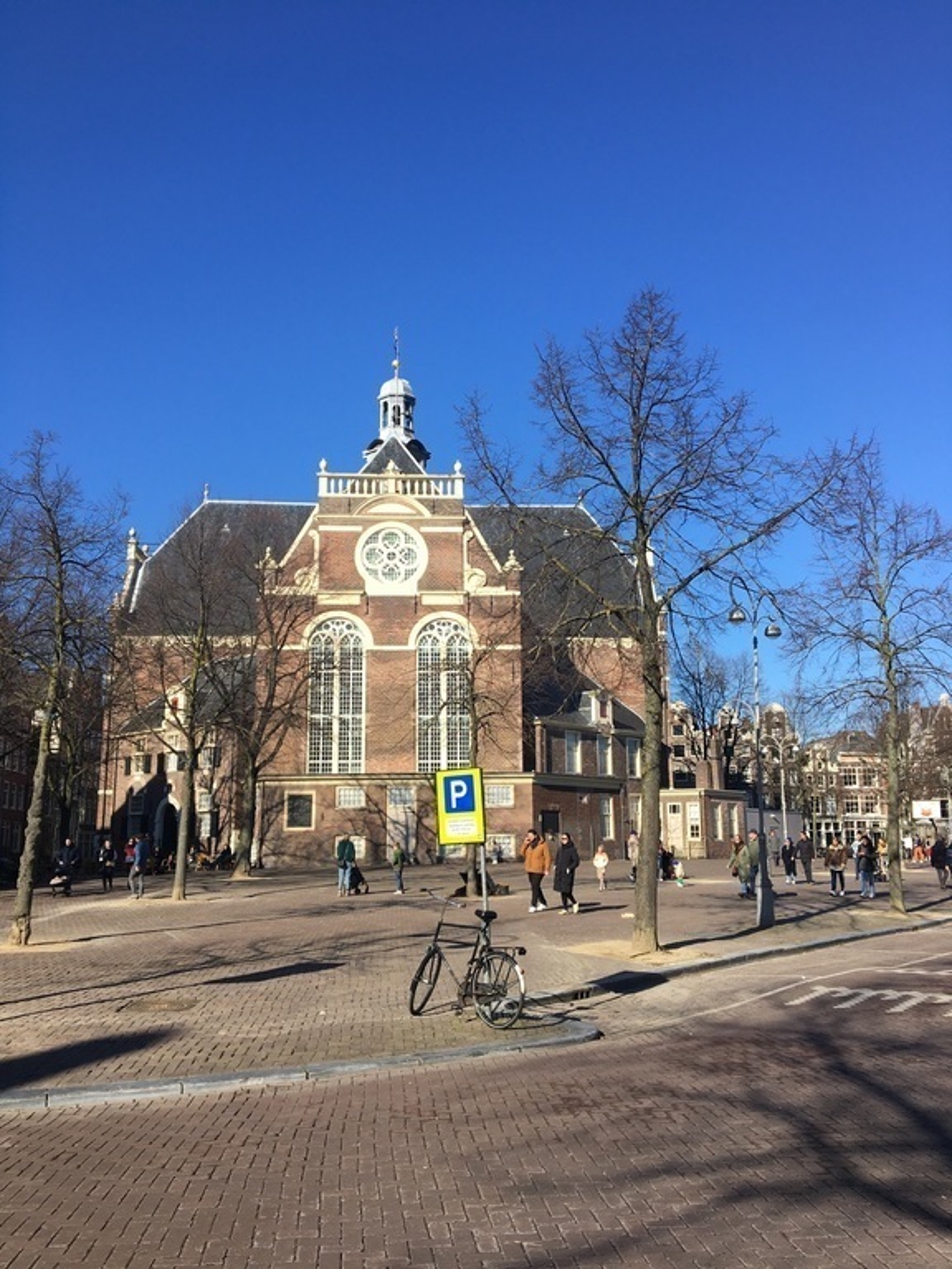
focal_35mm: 29
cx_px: 476
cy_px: 634
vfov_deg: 61.7
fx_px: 1063
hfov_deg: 48.2
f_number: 2.2
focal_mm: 4.15
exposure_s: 1/1304
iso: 25
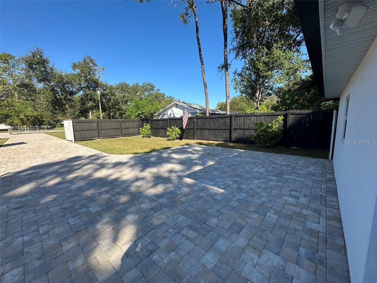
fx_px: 152
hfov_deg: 102.1
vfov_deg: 85.7
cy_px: 142
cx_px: 188
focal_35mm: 14
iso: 40
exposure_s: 1/972
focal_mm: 2.22
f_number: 2.2
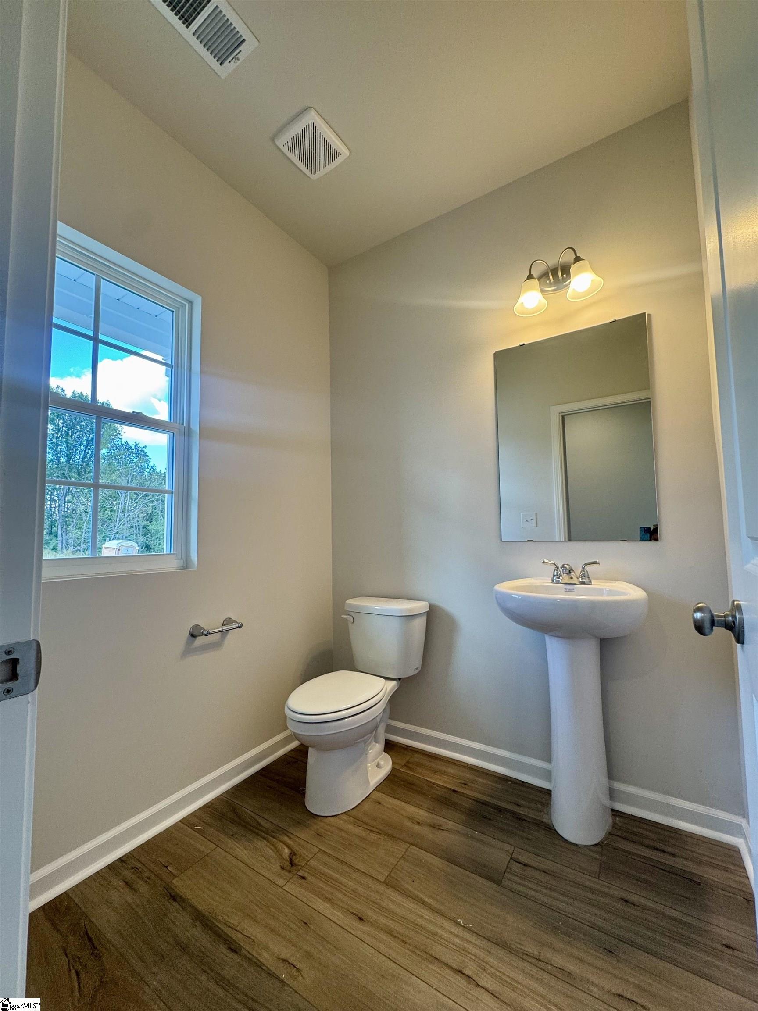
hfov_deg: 85.7
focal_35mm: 14
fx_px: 409
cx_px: 379
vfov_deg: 102.1
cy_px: 506
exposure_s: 1/120
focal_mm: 2.22
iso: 125
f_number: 2.2
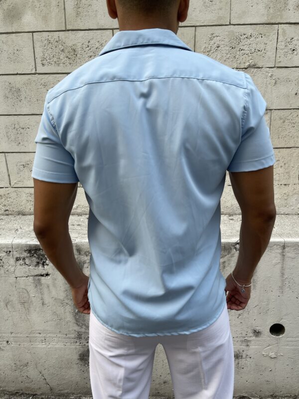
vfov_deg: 69.4
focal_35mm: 25
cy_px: 200
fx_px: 288
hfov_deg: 54.9
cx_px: 150
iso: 32
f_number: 1.6
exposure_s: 1/121
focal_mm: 5.1
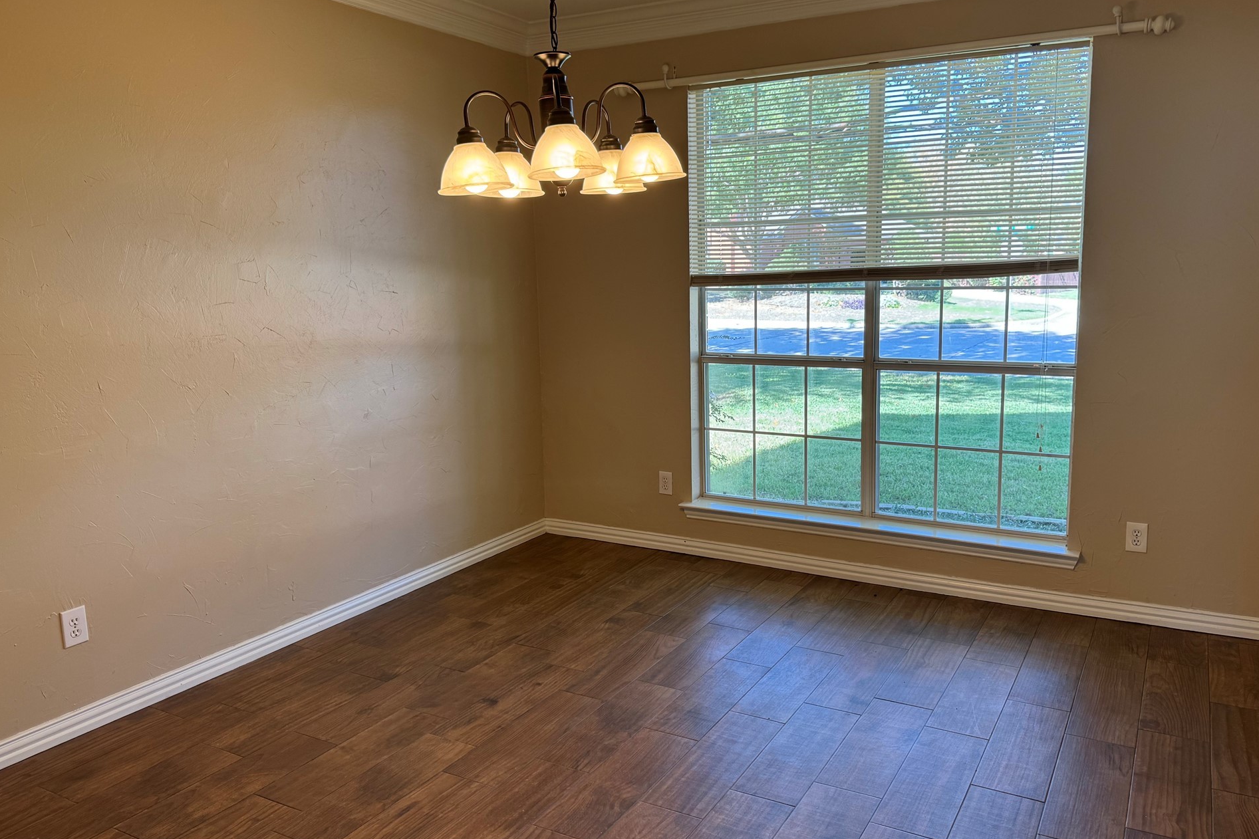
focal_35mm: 27
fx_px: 944
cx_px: 668
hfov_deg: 67.3
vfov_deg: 47.9
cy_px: 409
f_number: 1.78
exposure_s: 1/120
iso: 64
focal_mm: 6.76
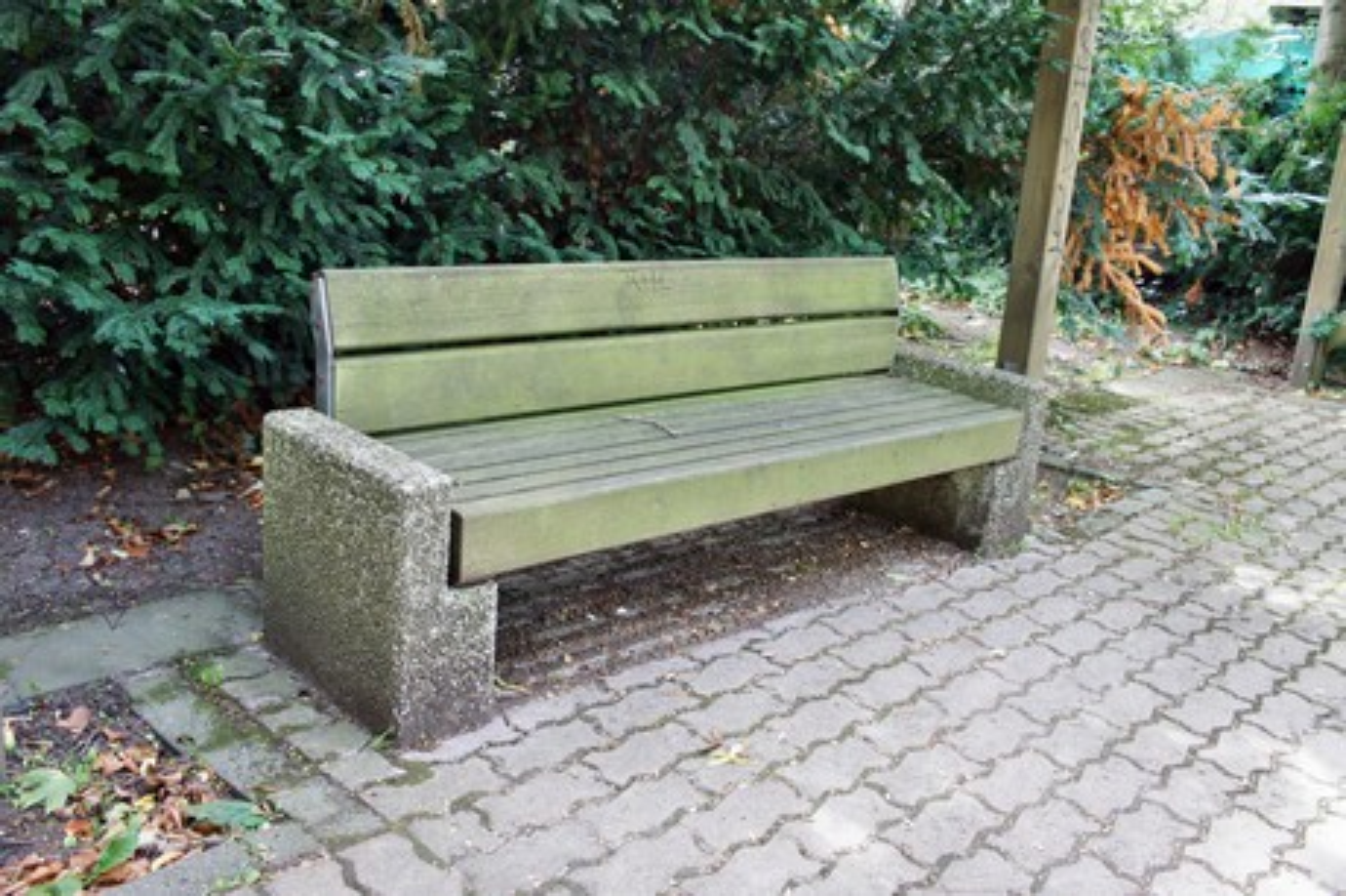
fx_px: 1121
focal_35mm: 30
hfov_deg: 62.0
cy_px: 448
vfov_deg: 43.5
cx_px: 673
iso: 500
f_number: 4
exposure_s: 1/80
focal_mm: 20
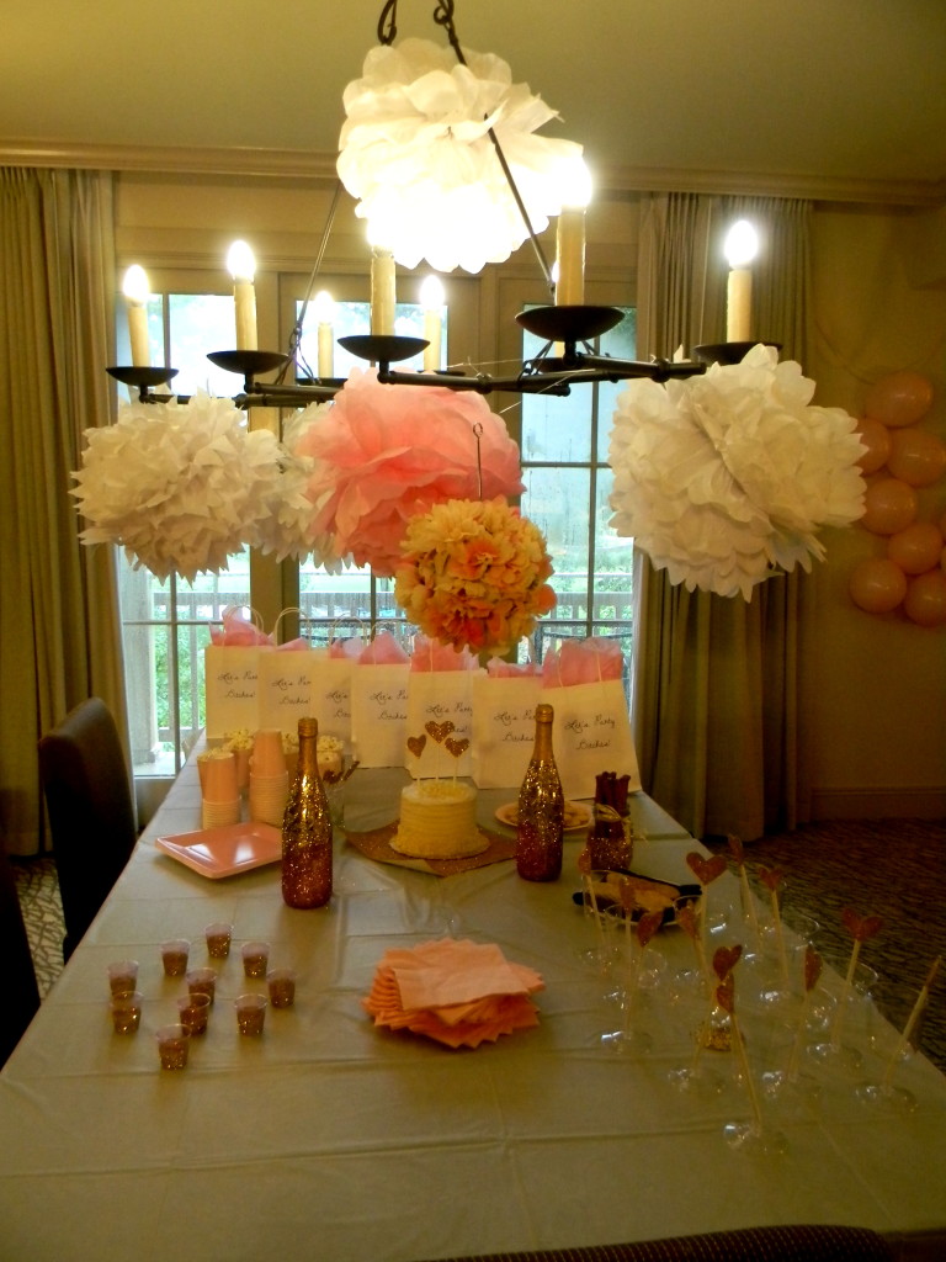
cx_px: 473
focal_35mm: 28
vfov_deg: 63.4
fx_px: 1020
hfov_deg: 49.7
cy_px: 631
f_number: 3.5
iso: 400
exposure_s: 1/10.7
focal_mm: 5
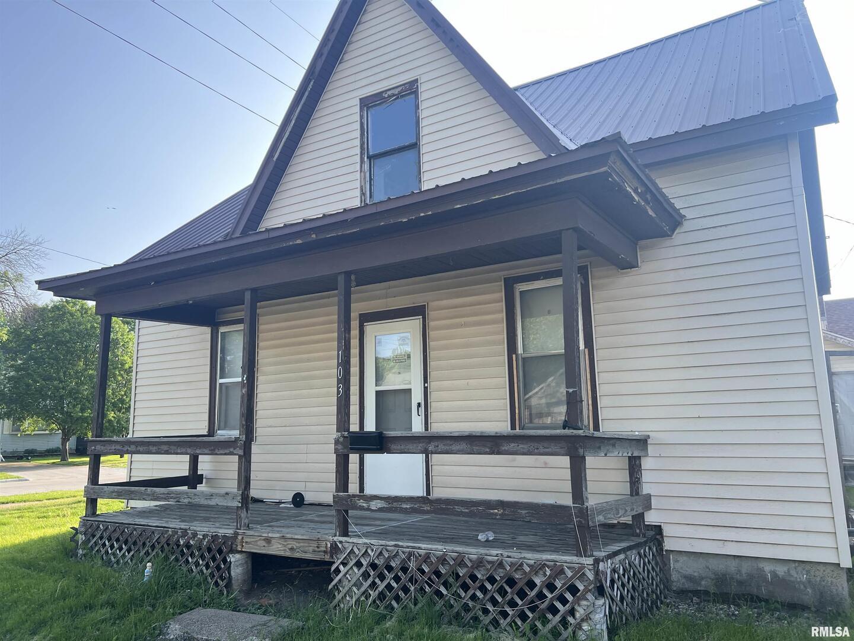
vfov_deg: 53.1
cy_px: 320
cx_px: 427
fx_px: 641
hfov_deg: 67.3
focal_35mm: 26
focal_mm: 5.7
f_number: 1.5
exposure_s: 1/846
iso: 50
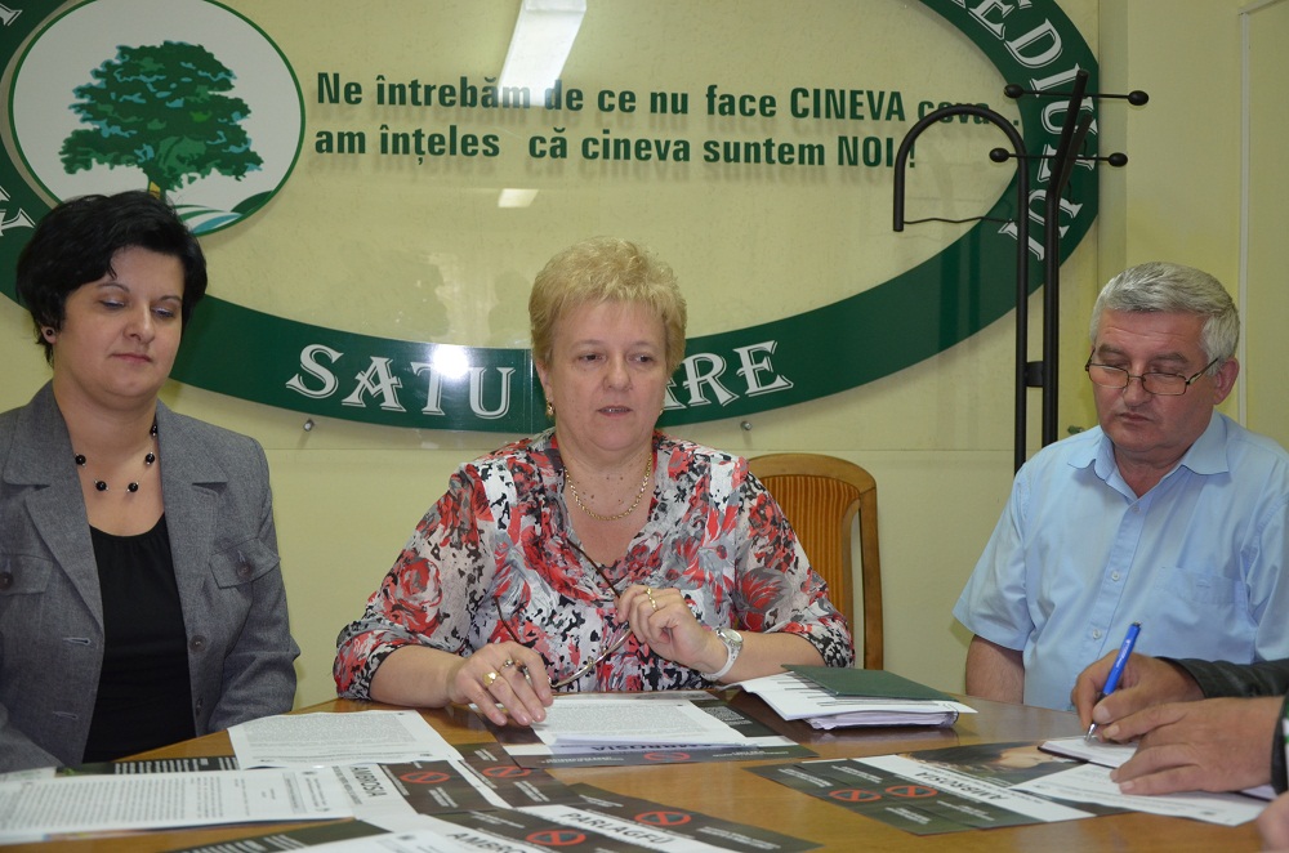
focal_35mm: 45
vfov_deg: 29.7
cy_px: 426
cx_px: 644
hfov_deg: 43.7
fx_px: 1608
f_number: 4.2
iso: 800
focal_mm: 30
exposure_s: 1/30
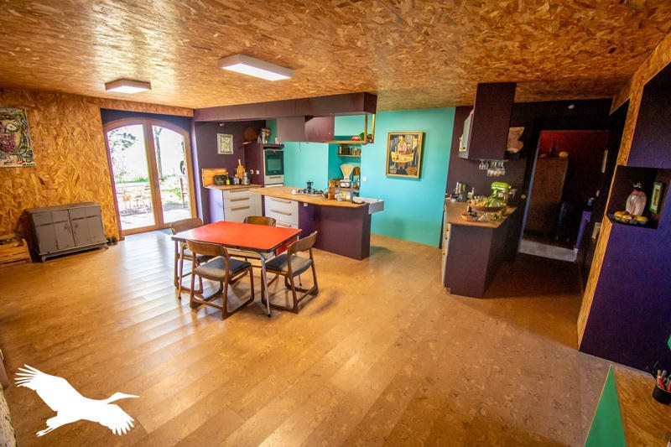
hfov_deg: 100.4
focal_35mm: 15
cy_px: 224
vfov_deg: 77.3
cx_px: 336
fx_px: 280
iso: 640
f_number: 5
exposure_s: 1/60
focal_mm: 10
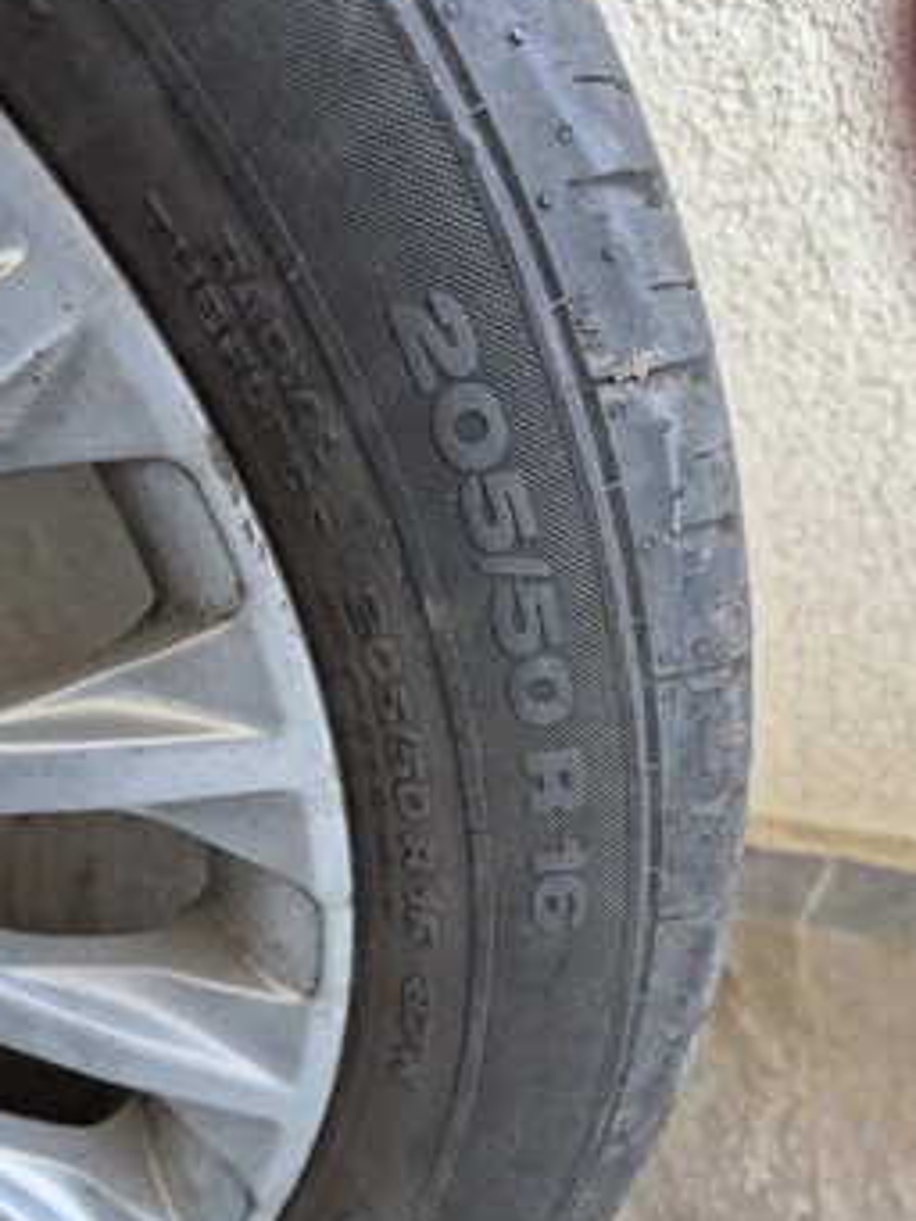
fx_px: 952
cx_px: 479
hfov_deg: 51.4
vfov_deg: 65.0
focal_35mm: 27
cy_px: 691
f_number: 1.8
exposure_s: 1/100
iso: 160
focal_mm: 5.4
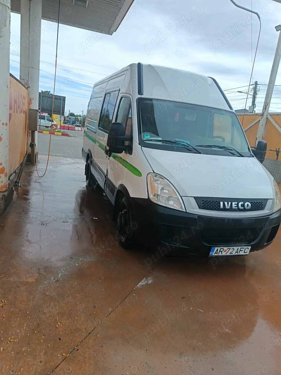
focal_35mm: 24
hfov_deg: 56.8
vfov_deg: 71.6
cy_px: 188
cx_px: 140
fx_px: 260
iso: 100
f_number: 1.75
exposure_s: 1/287
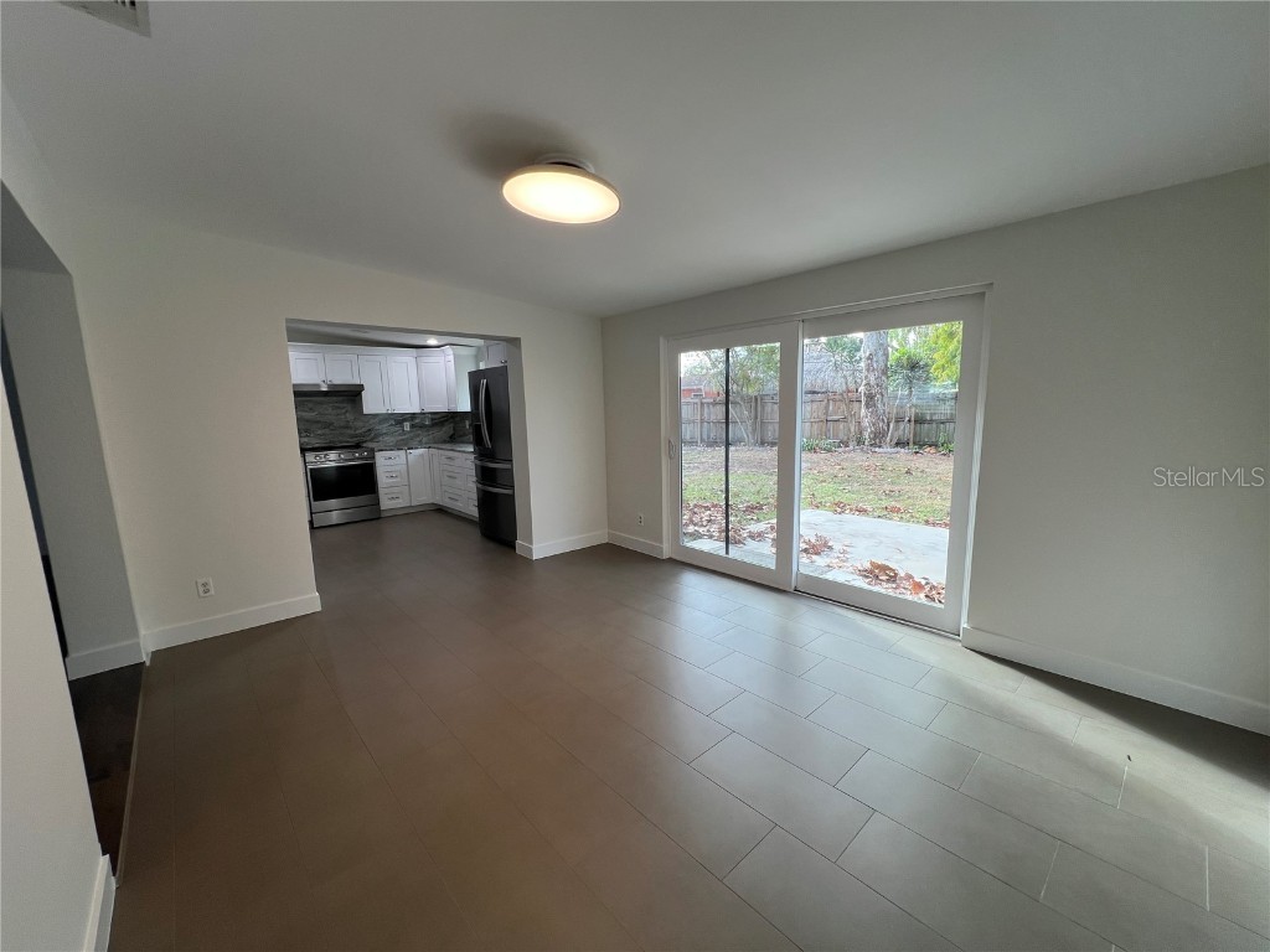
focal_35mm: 13
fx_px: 477
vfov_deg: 89.9
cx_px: 635
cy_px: 476
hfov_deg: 106.2
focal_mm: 1.57
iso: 40
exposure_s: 1/120
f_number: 1.8
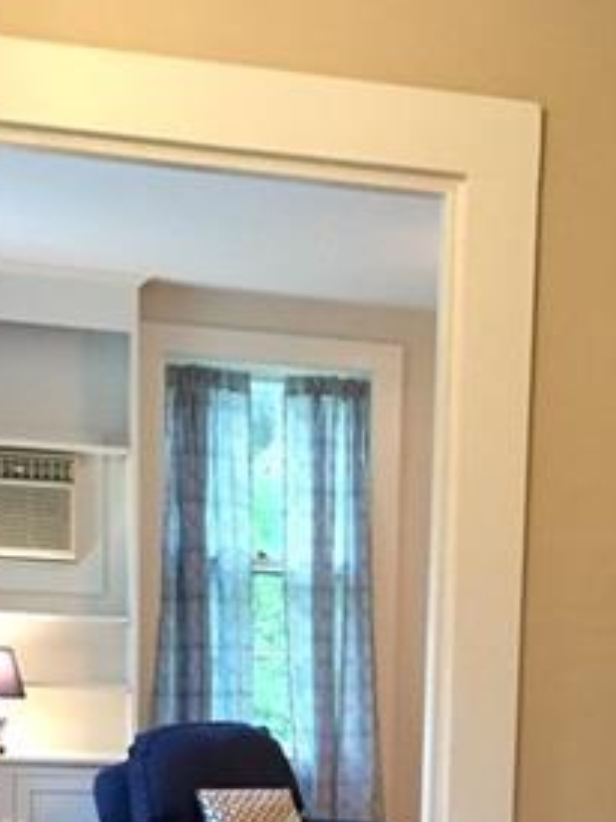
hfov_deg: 18.0
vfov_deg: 22.7
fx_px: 1923
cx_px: 529
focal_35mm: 81
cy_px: 909
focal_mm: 4.15
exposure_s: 1/30
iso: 160
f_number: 2.2
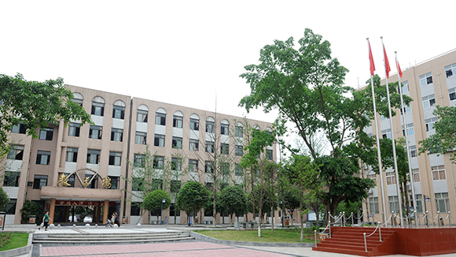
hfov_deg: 71.9
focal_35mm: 26
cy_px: 152
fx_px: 314
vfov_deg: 44.2
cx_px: 227
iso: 200
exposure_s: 1/250
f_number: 5
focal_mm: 24
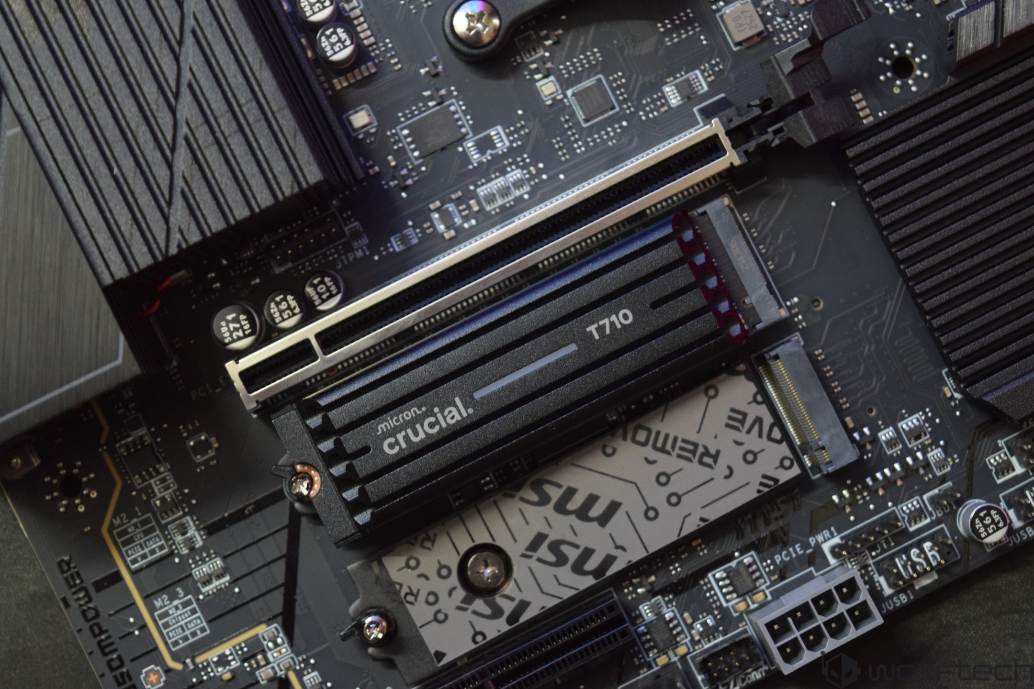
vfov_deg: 16.6
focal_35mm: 82
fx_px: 2369
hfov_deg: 24.6
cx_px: 517
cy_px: 344
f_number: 5.6
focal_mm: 55
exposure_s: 1/15
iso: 1600
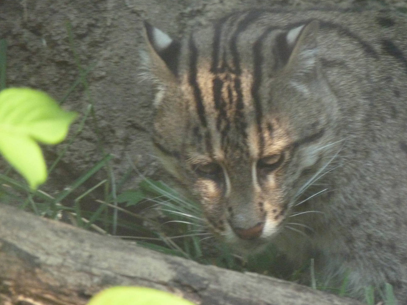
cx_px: 216
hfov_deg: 2.7
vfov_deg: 2.0
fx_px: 8607
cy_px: 126
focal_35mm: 732
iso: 800
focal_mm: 107.5
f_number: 5.2
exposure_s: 1/500
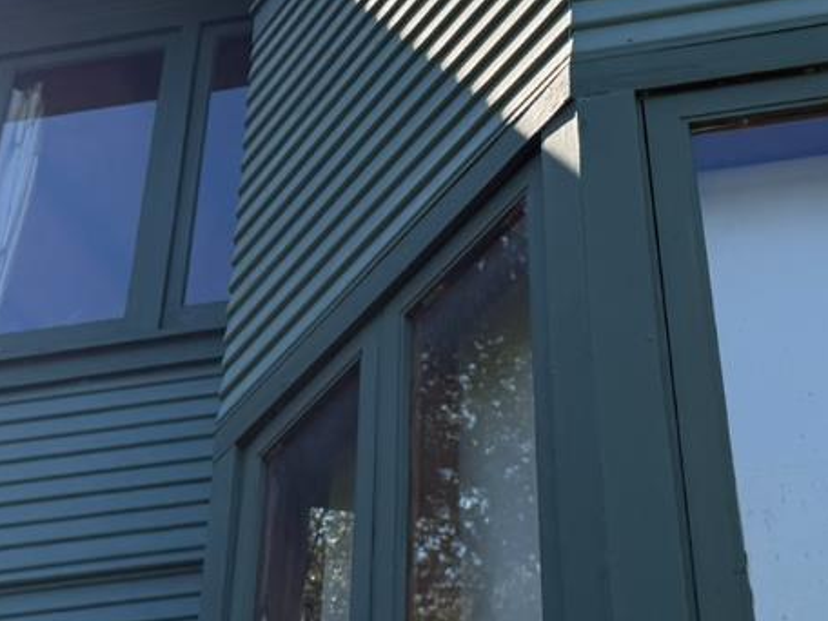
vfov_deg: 18.6
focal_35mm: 79
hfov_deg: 24.7
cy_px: 221
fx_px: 1890
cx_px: 398
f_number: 1.78
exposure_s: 1/3279
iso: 100
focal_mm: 6.76
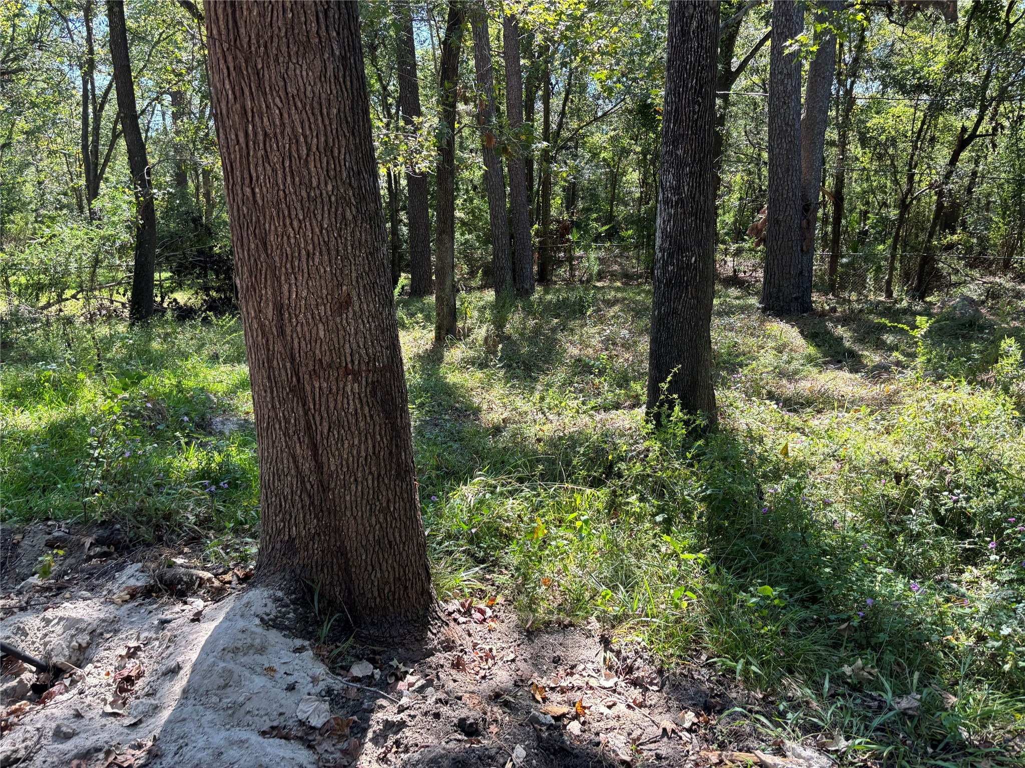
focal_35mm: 26
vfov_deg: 53.1
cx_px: 512
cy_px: 384
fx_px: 770
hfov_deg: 67.3
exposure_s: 1/242
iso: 40
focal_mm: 5.96
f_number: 1.6
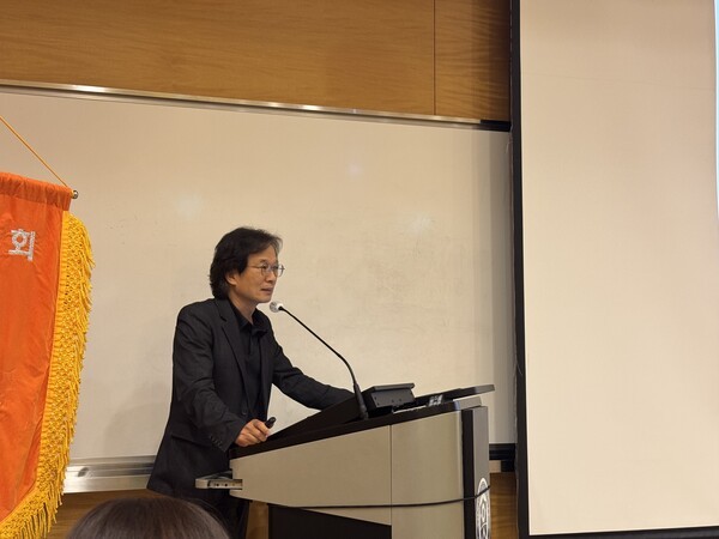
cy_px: 270
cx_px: 360
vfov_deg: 30.3
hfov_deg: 39.7
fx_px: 997
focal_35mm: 48
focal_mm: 6.76
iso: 125
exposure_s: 1/60
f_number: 1.78
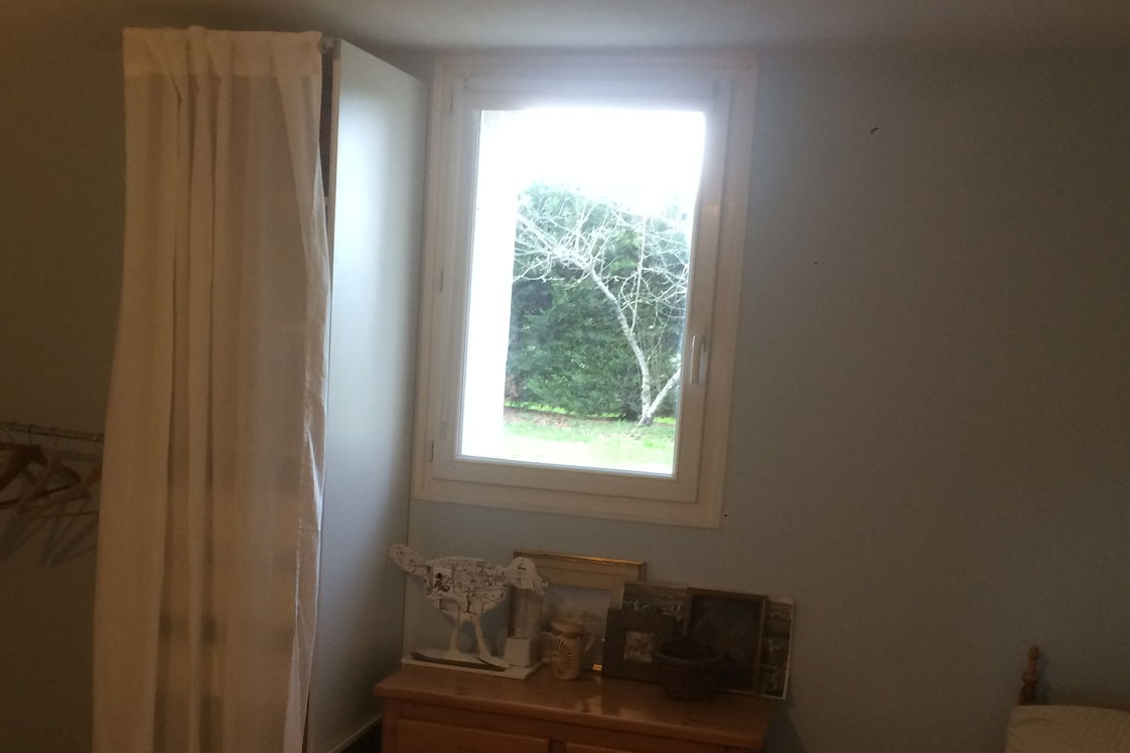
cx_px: 464
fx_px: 1350
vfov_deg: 30.9
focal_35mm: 43
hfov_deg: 45.2
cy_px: 510
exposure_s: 1/33
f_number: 2.2
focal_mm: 4.15
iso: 125
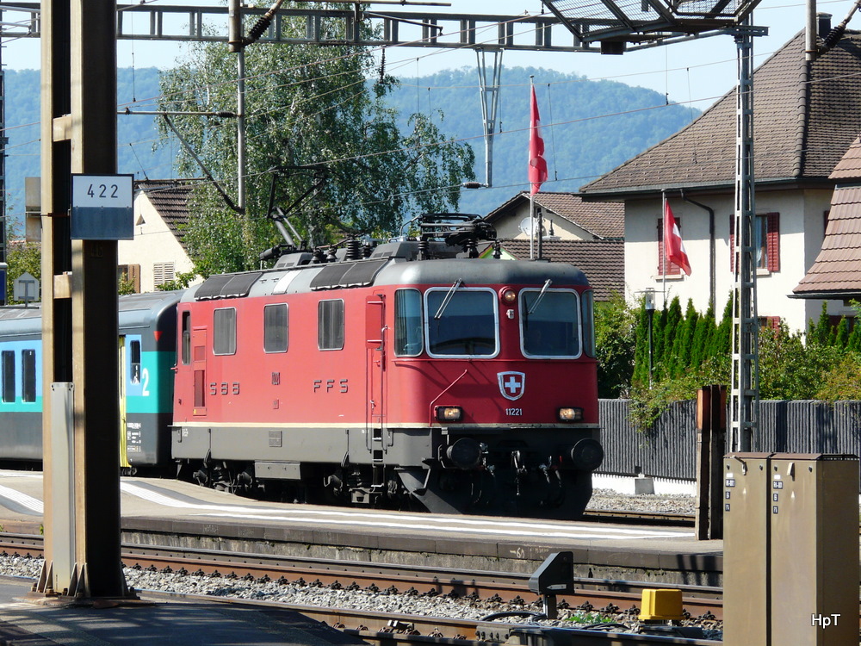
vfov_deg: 6.9
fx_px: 5323
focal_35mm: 214
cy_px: 323
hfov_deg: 9.2
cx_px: 430
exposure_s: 1/250
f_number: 5.6
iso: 100
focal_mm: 35.2
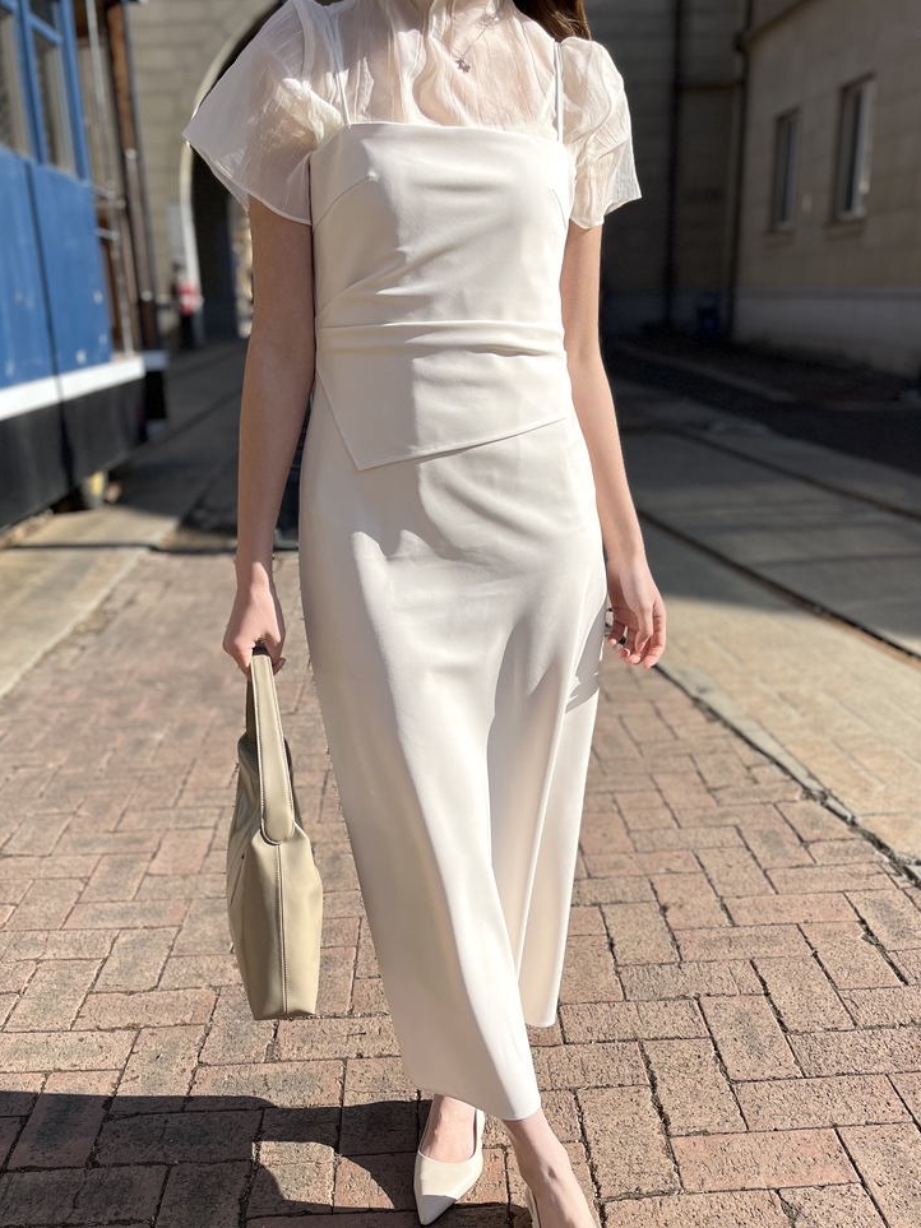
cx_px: 444
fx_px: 958
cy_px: 608
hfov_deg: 51.3
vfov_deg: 65.3
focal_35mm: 27
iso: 50
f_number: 1.6
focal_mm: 5.1
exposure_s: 1/3215
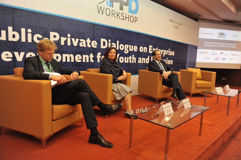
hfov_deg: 48.5
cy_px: 80
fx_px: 268
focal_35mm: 40
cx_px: 120
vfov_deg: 33.3
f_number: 2.8
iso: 800
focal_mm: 40
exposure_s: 1/60
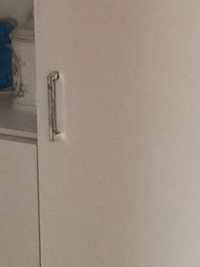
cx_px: 41
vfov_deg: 10.4
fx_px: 1467
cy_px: 76
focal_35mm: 190
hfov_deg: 7.8
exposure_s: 1/17
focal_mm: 4.15
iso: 40
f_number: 2.2
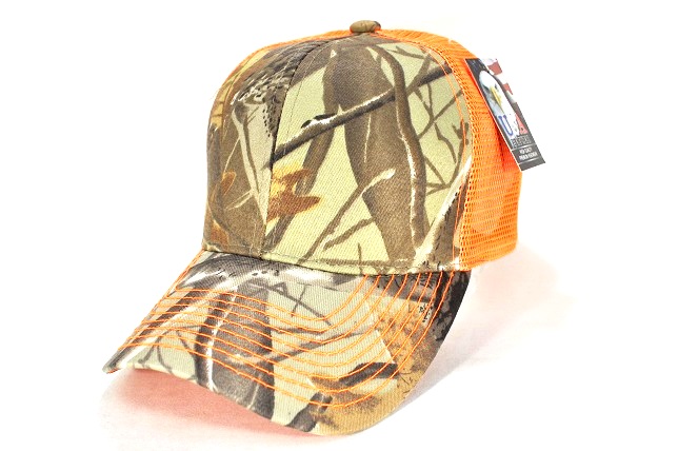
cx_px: 339
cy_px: 226
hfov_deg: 46.4
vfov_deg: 31.8
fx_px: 790
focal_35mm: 42
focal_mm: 28
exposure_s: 1/200
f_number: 7.1
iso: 200
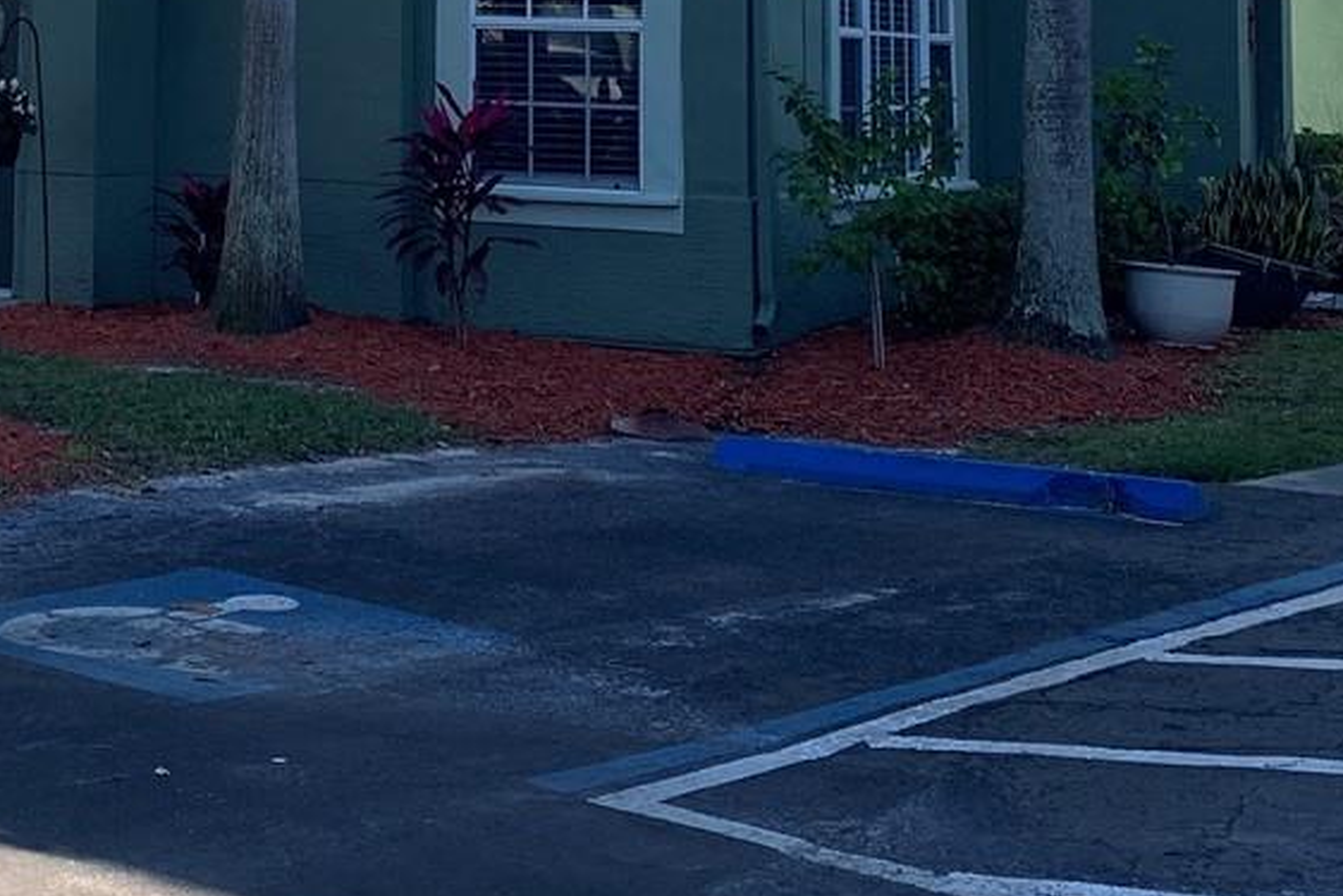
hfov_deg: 25.5
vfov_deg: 16.7
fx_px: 2873
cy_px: -282
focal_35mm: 77
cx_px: 131
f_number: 1.8
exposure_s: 1/835
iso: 25
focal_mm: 4.25
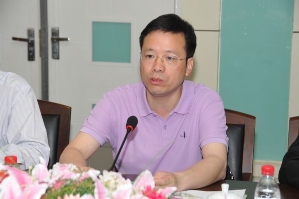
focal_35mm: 105
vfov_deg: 13.0
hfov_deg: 19.5
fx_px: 871
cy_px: 100
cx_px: 150
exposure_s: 1/60
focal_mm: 70
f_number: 5.6
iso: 640
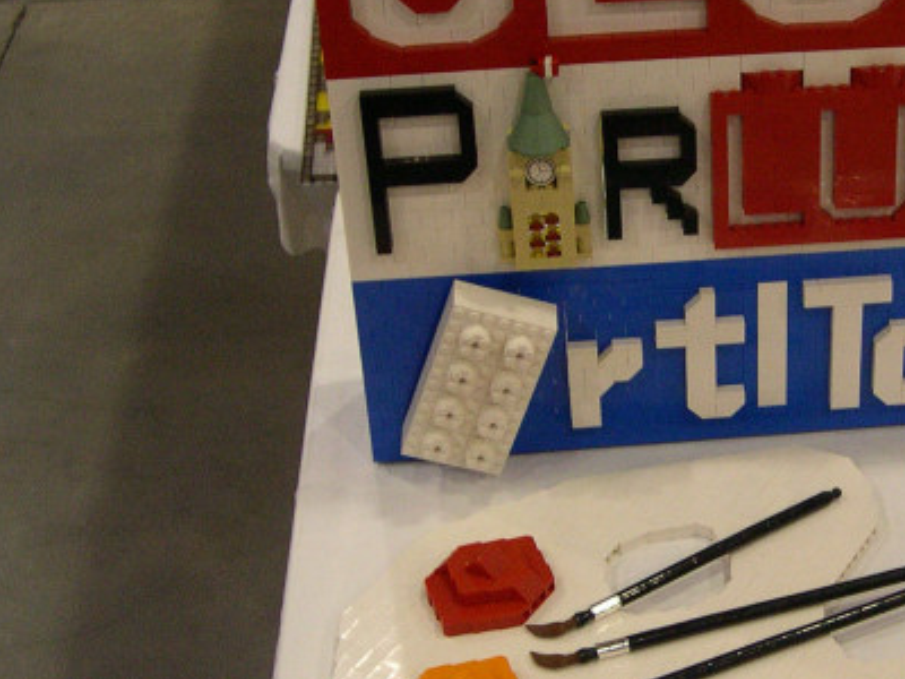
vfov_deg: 19.3
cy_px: 469
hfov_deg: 25.1
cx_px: 774
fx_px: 1987
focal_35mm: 76
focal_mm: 8
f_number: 2.8
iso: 400
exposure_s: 1/45.9
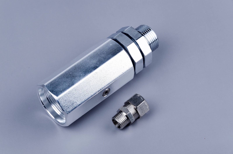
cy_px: 77
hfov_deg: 15.2
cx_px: 116
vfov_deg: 10.1
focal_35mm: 135
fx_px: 872
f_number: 13
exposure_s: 1/160
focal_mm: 90
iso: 100
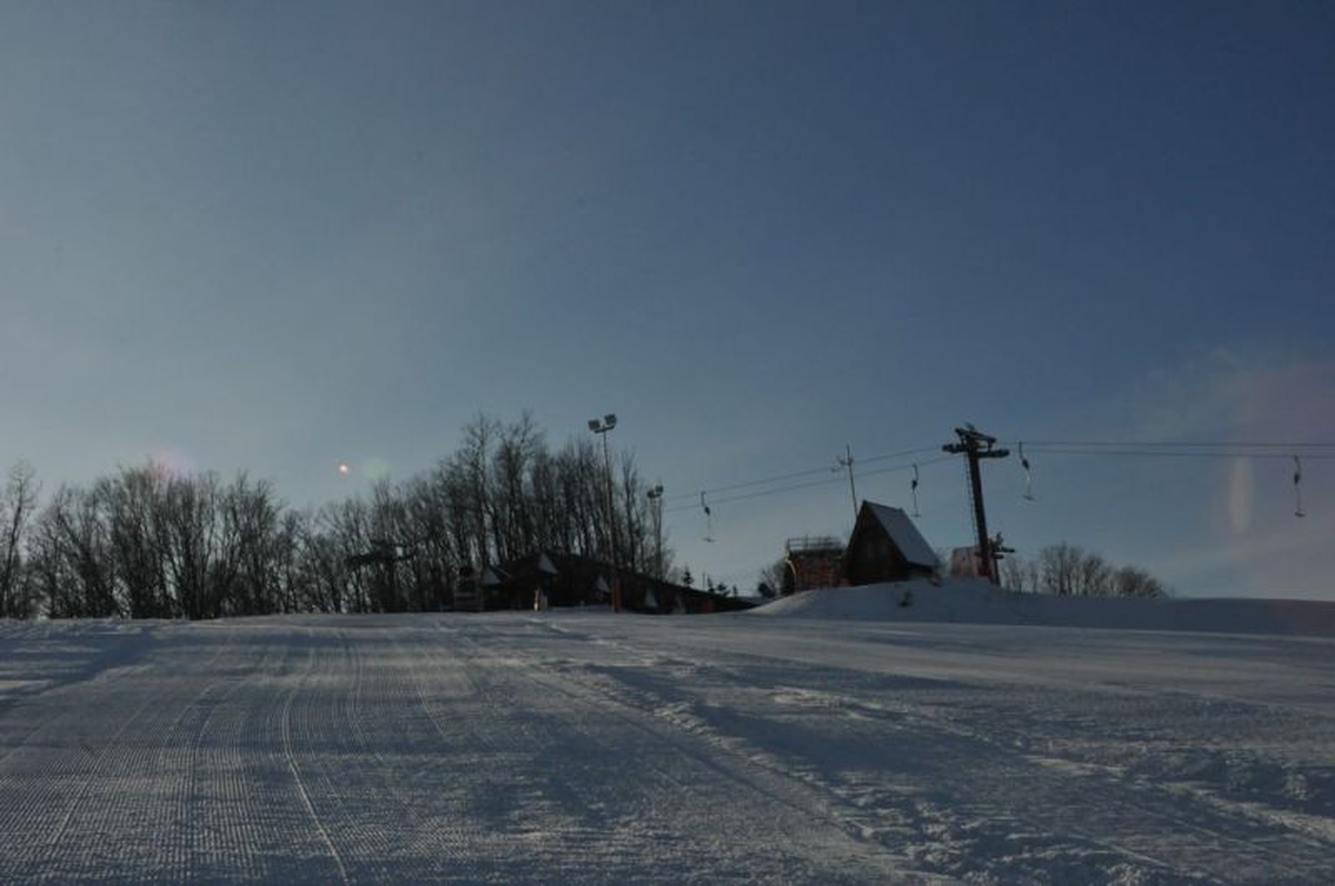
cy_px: 443
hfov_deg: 46.5
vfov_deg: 31.8
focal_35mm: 42
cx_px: 668
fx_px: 1555
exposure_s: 1/1250
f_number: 22
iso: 1000
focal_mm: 28
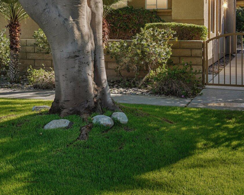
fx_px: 513
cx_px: 9
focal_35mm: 71
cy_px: 10
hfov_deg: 25.6
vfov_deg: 21.0
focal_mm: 31
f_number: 8
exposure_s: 1/60
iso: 100
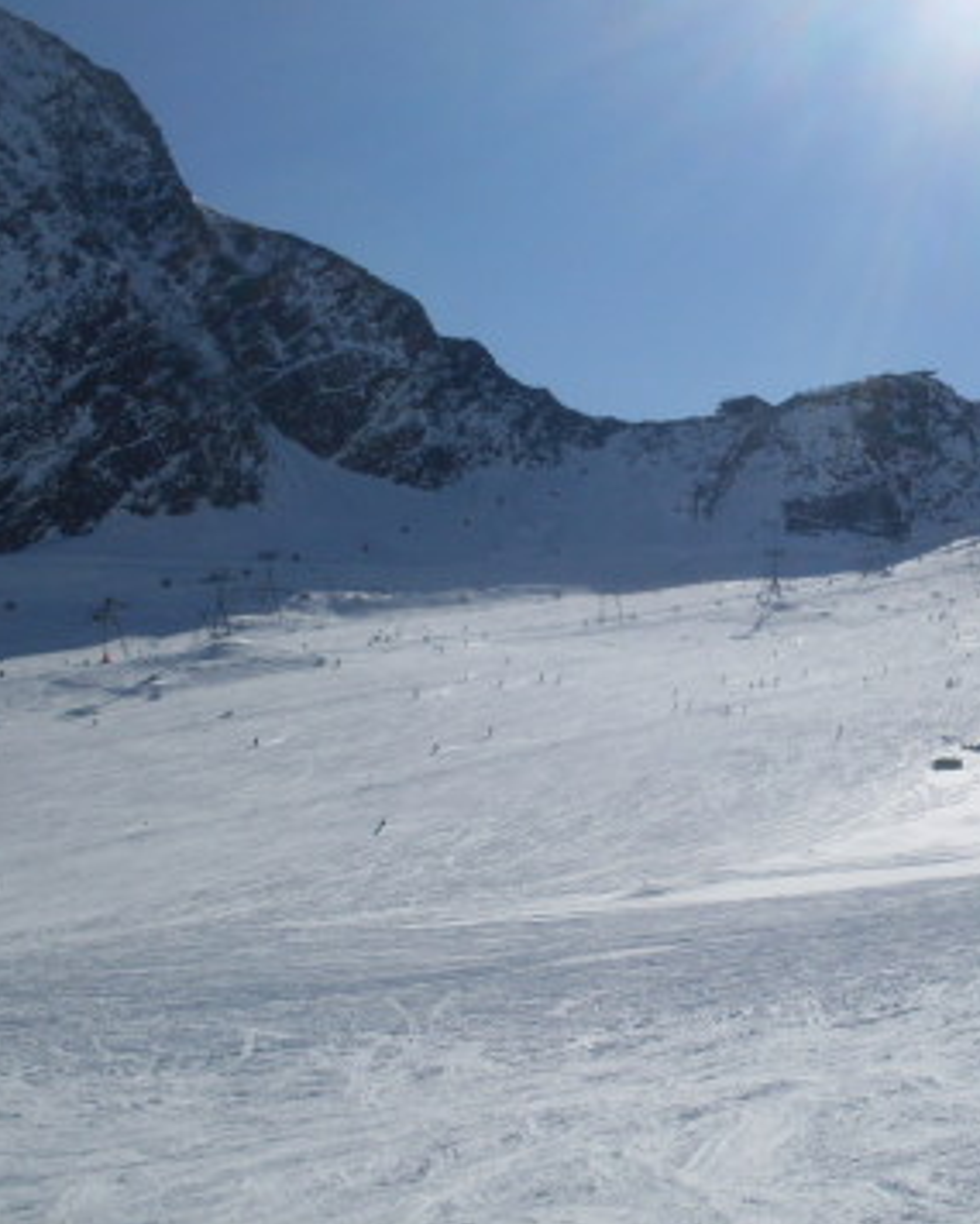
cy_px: 612
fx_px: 1812
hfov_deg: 29.9
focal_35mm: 50
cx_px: 698
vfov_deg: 37.3
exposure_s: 1/750
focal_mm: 6.3
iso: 80
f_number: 8.4
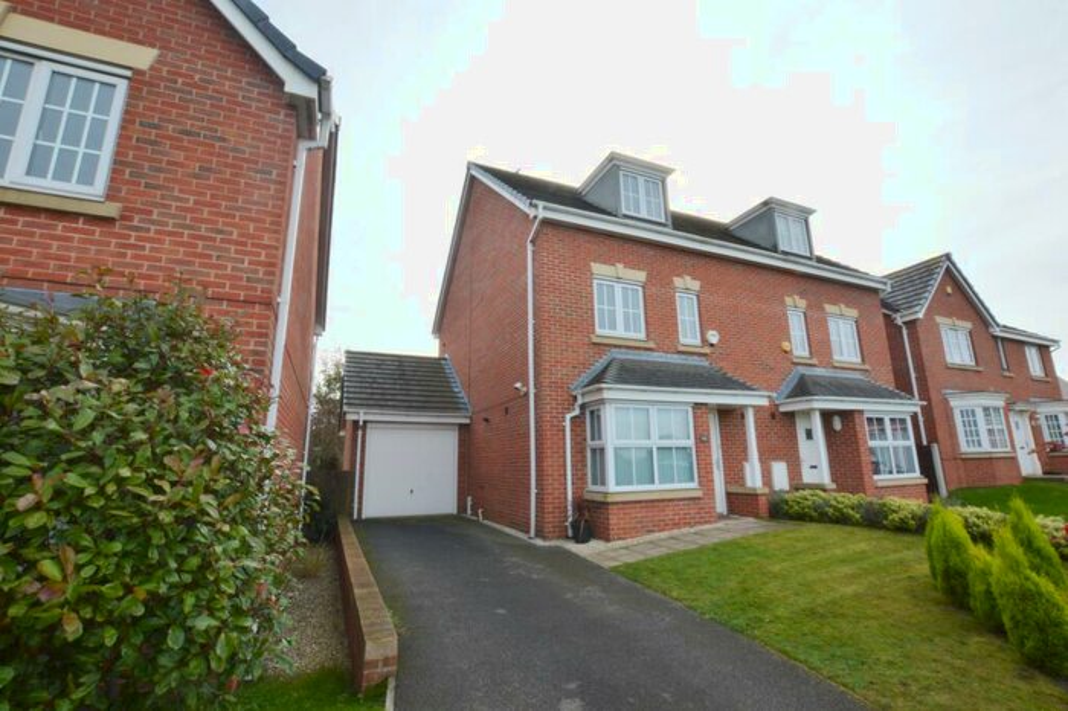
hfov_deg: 100.4
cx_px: 534
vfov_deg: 77.3
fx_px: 445
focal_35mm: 15
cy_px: 356
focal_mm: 10
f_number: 22
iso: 400
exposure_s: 1/50
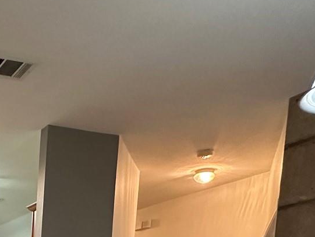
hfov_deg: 30.3
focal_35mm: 53
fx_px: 482
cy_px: 365
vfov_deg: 22.2
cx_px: -70
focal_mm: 2.22
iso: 400
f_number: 2.2
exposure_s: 1/60
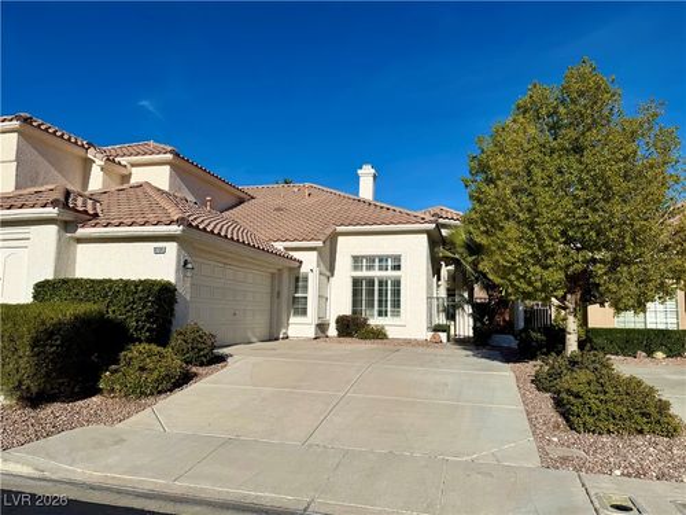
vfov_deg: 56.8
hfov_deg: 71.6
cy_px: 258
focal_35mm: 24
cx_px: 343
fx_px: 476
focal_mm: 6.76
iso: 80
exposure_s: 1/9091
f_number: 1.78
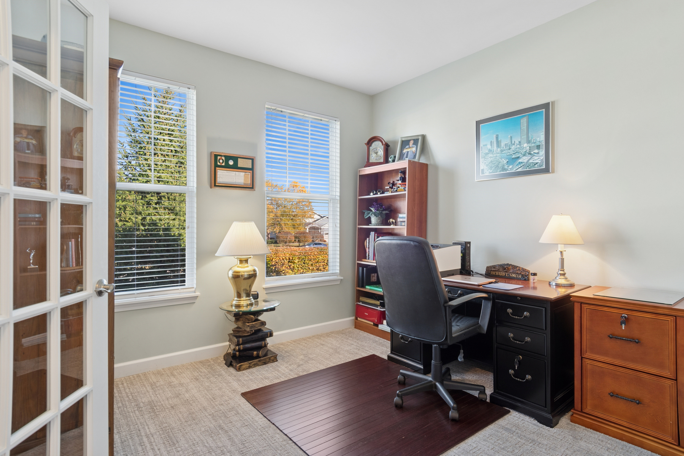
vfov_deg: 67.4
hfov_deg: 90.0
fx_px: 342
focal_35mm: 18
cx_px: 342
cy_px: 228
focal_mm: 12
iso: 250
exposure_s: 1/10
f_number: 8
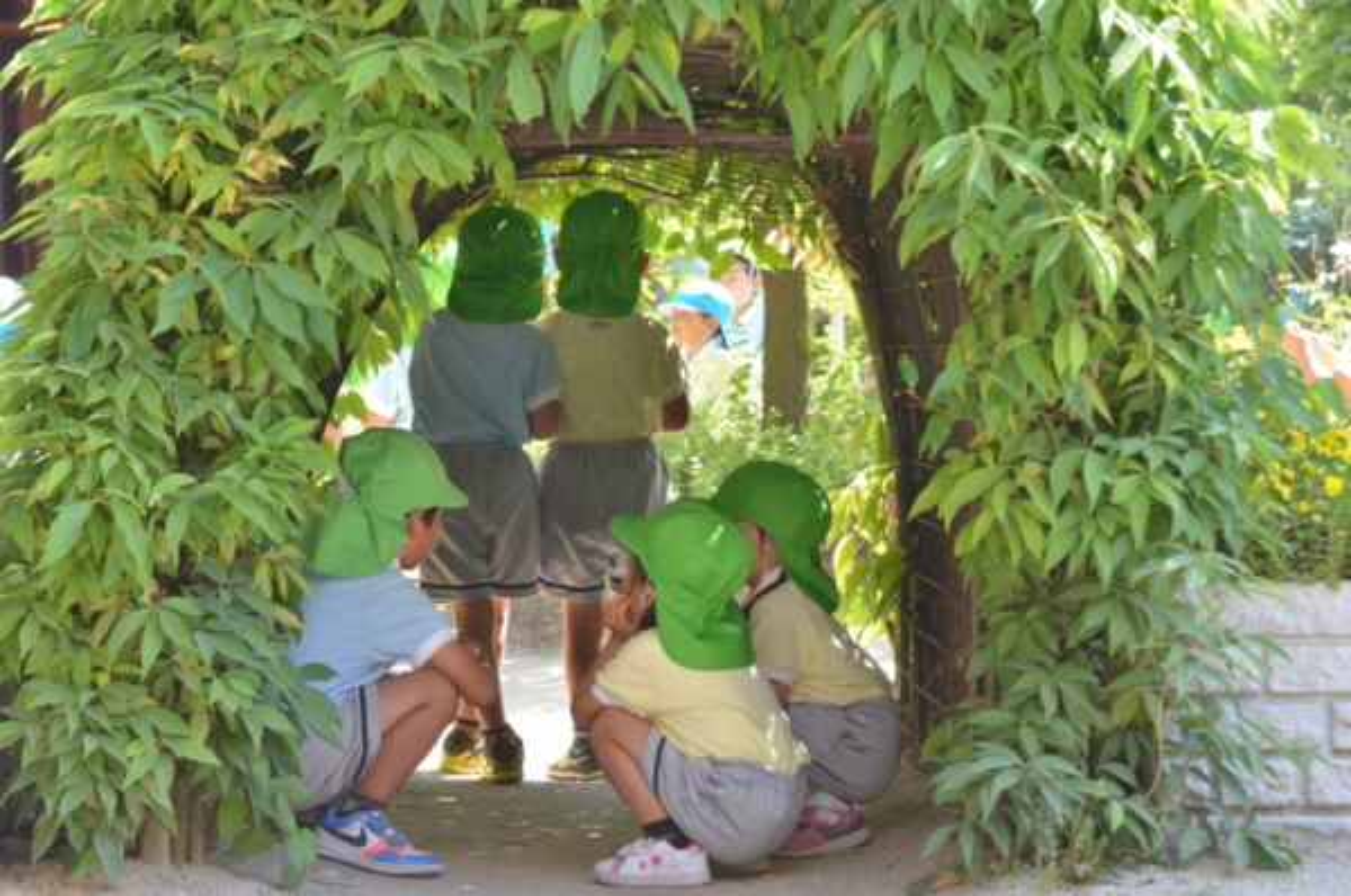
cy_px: 448
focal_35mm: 135
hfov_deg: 15.2
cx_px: 676
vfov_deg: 10.1
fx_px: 5058
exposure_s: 1/800
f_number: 7.1
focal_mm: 90
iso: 2000
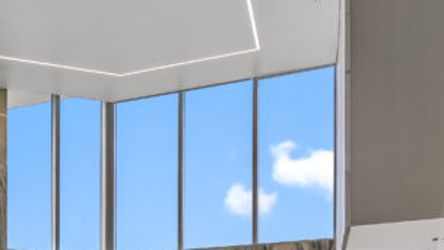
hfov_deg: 31.6
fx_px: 706
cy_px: 369
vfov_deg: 18.0
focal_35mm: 60
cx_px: -23
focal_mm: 17
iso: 400
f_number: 7.1
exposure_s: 1/500
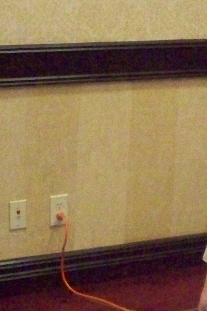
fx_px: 1113
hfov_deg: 10.3
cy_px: 189
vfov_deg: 15.9
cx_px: 287
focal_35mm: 129
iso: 1600
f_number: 2.8
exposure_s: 1/60
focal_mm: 7.54
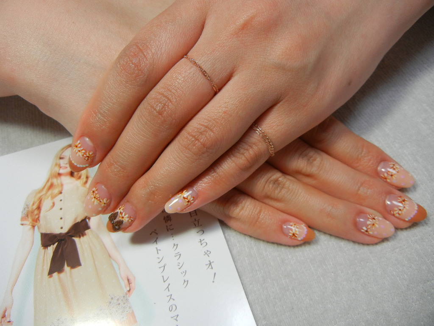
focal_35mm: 30
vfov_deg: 46.8
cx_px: 217
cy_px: 163
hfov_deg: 60.0
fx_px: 376
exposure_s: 1/32.8
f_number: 3.5
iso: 160
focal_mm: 5.4
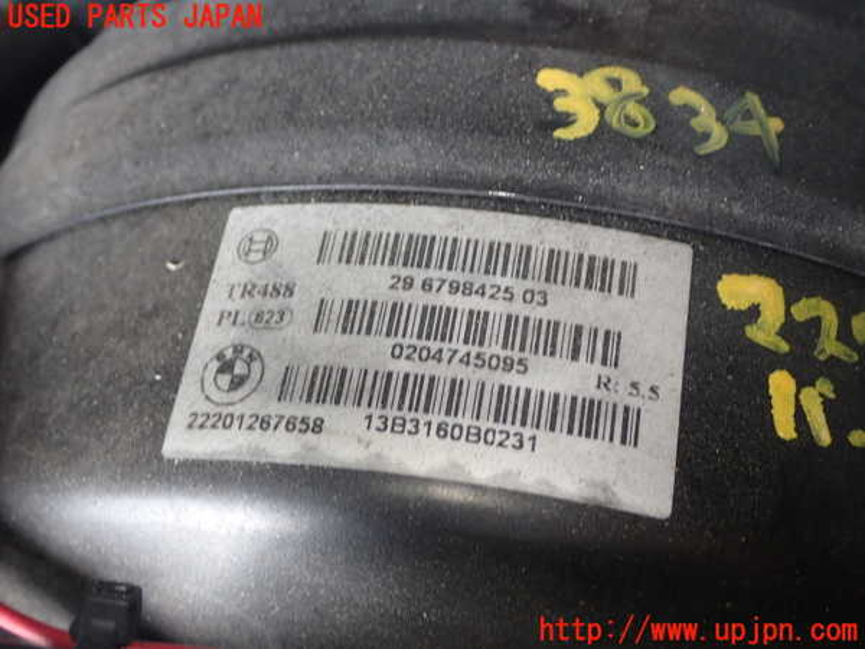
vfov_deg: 30.9
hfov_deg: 40.4
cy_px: 324
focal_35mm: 47
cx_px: 432
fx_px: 1174
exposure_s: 1/50
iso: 200
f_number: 3.1
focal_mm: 8.4
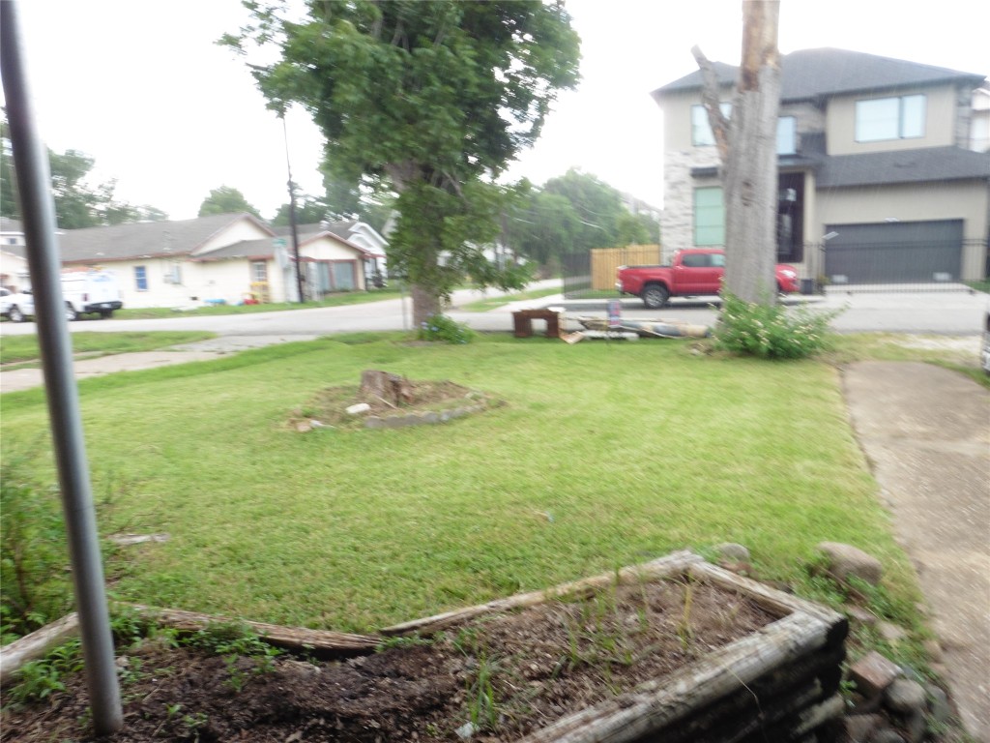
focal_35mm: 24
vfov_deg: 56.8
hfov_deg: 71.6
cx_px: 495
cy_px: 372
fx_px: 686
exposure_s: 1/30
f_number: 6.3
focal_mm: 4.3
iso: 100
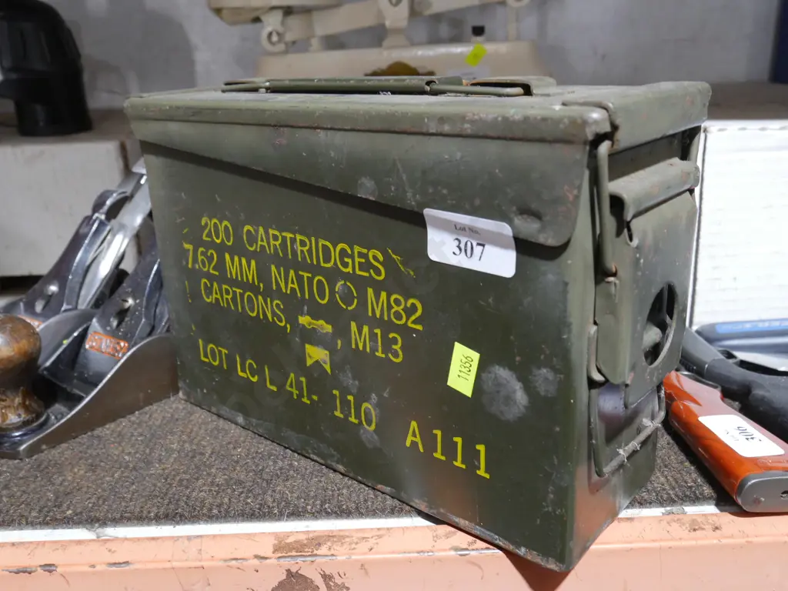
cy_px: 296
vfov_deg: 44.2
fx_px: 728
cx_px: 394
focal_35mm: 32
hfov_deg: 56.8
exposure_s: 1/60
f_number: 5.6
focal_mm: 16
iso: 2000
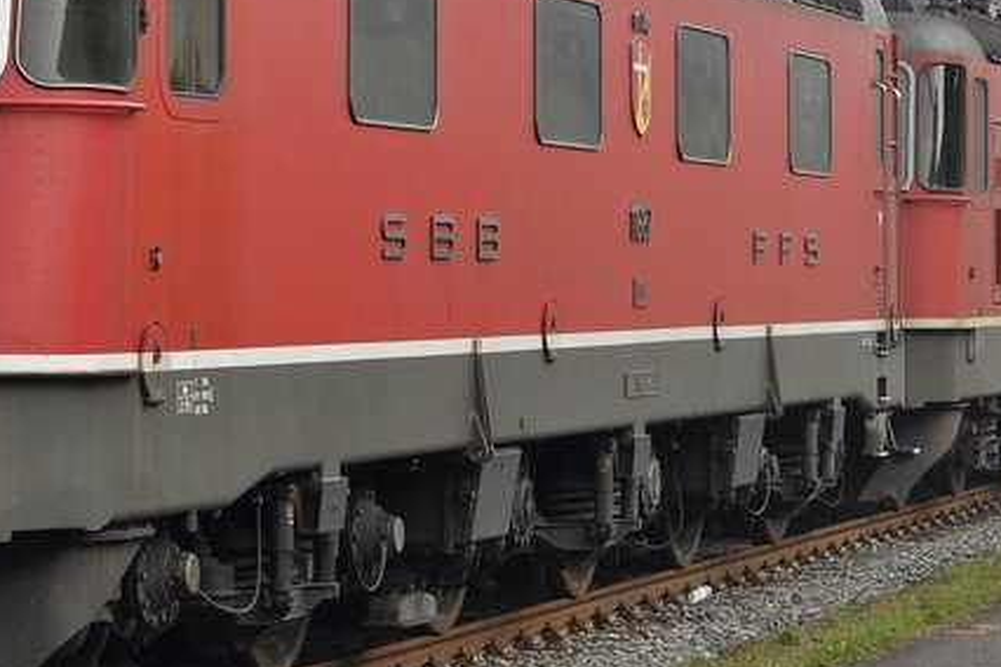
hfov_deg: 12.1
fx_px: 4699
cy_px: -76
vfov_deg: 8.1
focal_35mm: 169
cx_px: 294
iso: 200
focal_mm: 40
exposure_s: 1/200
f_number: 7.1
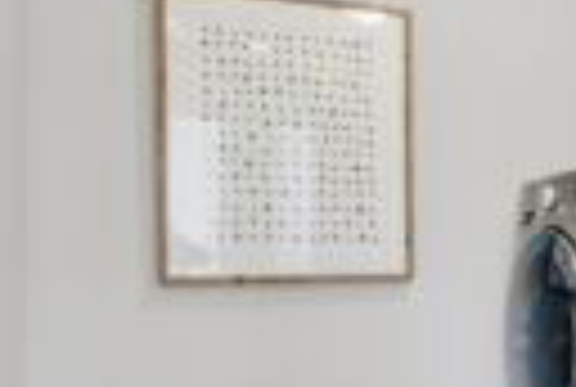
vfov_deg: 25.5
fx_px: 850
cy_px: 259
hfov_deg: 30.9
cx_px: 711
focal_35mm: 53
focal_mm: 17
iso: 400
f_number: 9
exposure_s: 1/25
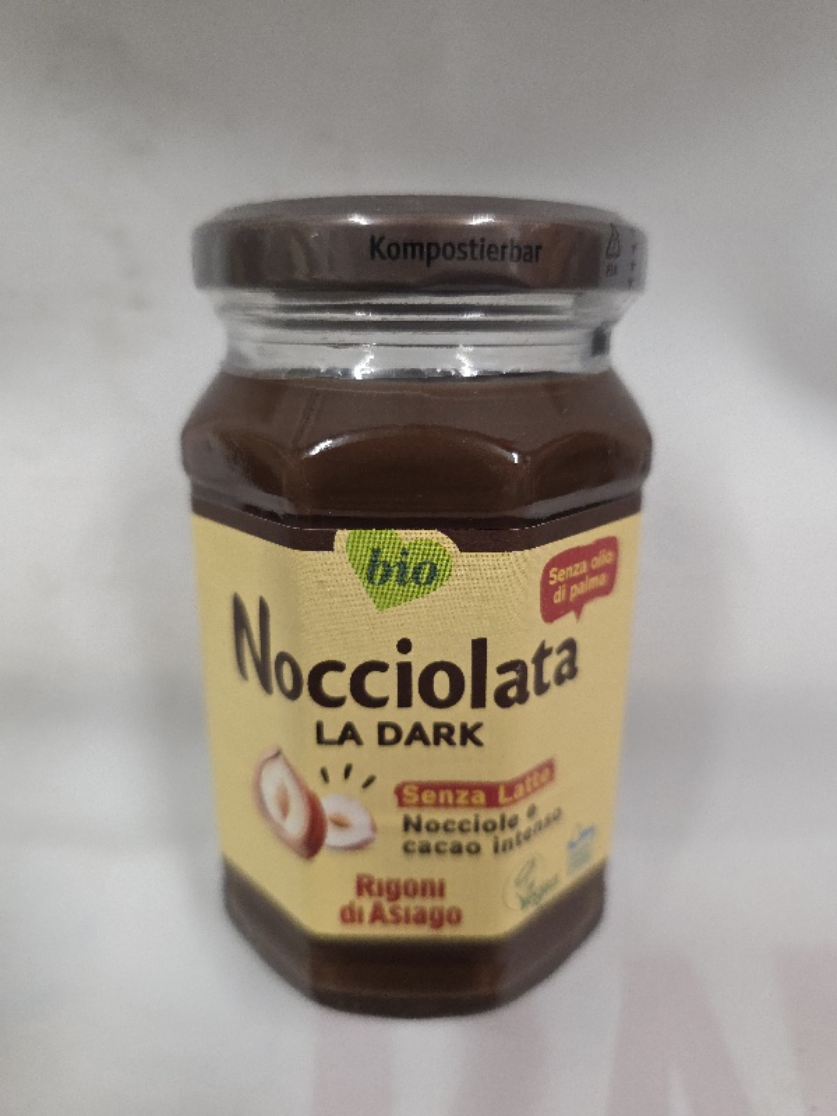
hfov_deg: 58.9
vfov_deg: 73.9
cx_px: 418
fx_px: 742
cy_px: 558
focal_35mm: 23
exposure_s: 1/101
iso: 500
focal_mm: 6.3
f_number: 1.7
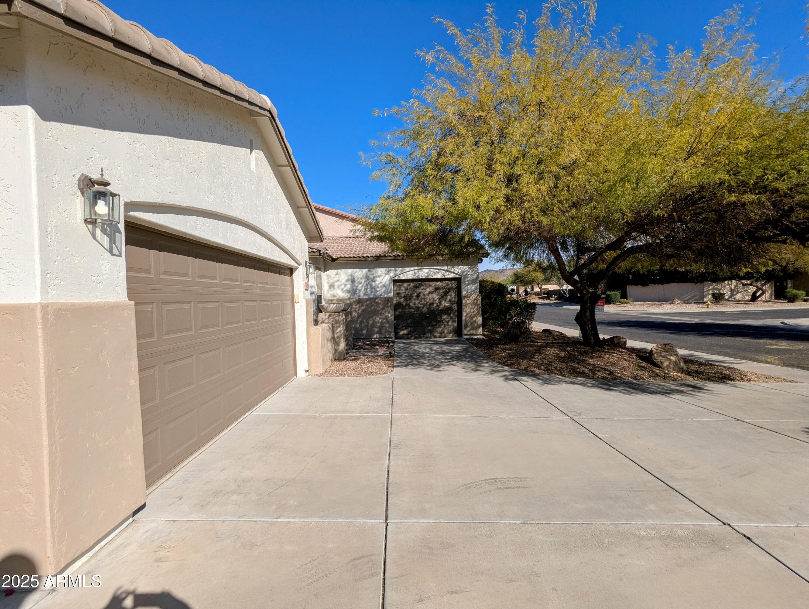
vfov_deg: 78.2
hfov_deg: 94.4
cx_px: 404
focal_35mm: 16
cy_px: 304
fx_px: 374
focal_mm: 2.35
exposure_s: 1/1898
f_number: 2.2
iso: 42
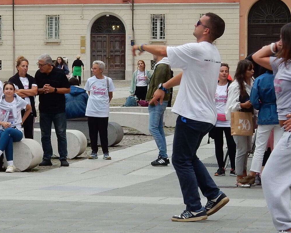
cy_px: 108
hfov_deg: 9.8
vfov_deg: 7.9
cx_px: 1
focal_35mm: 196
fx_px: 1688
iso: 125
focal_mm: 14.9
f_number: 5
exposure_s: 1/80
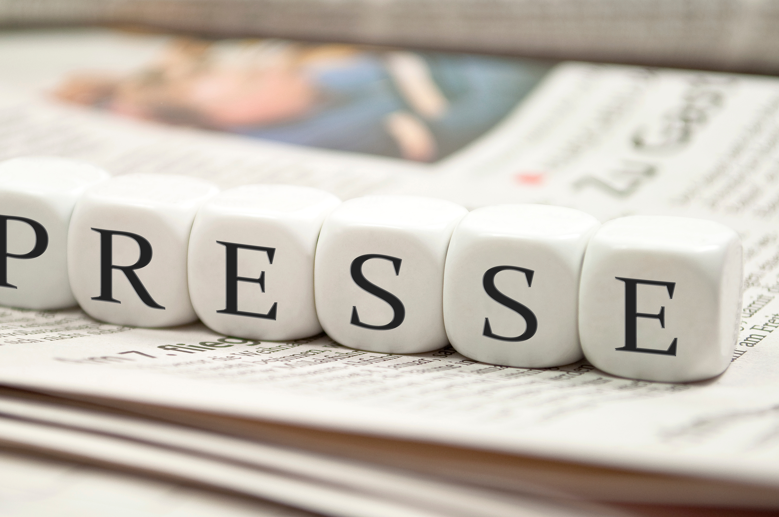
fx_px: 2370
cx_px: 298
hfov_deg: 18.6
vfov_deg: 12.5
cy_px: 232
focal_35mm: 110
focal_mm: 55
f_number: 5.6
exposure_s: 1/80
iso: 200
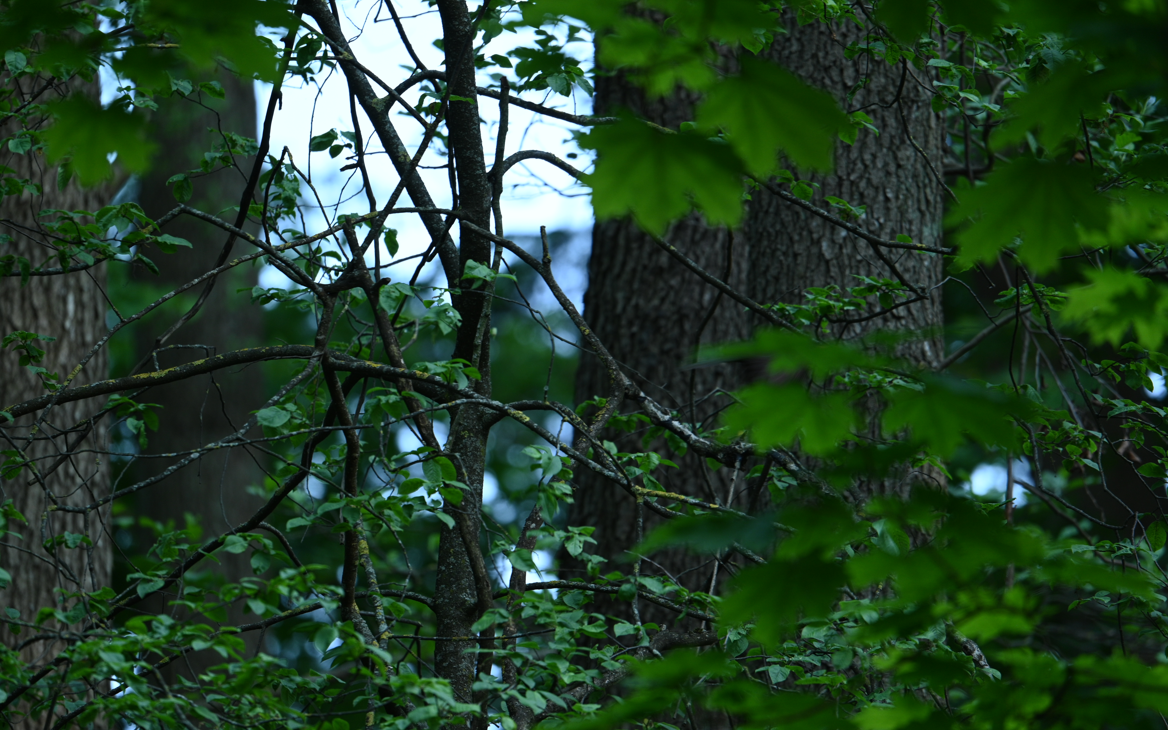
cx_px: 584
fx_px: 16235
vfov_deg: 2.6
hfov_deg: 4.1
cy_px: 345
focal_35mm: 510
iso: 450
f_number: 6.7
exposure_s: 1/100
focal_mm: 500
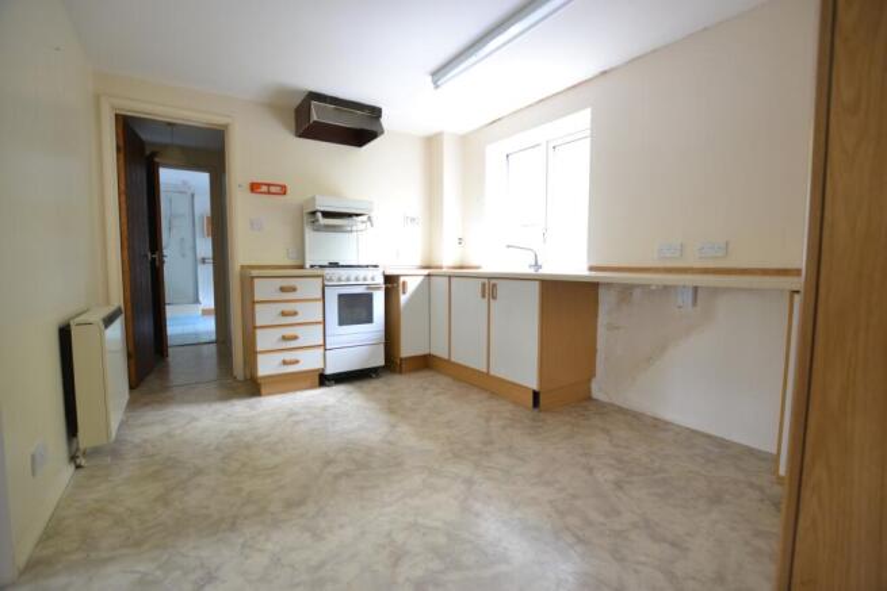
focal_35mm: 15
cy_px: 296
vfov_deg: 77.4
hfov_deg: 100.4
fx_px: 370
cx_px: 444
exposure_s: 1/25
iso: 800
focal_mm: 10
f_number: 3.5
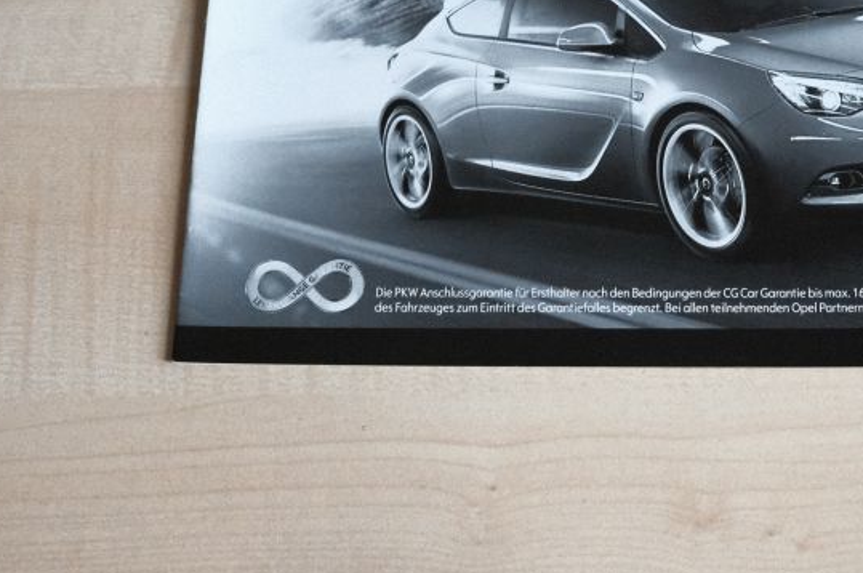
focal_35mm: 70
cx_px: 696
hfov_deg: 28.2
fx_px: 1676
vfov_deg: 19.1
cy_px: 61
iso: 6400
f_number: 3.6
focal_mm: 25.4
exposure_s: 1/1700
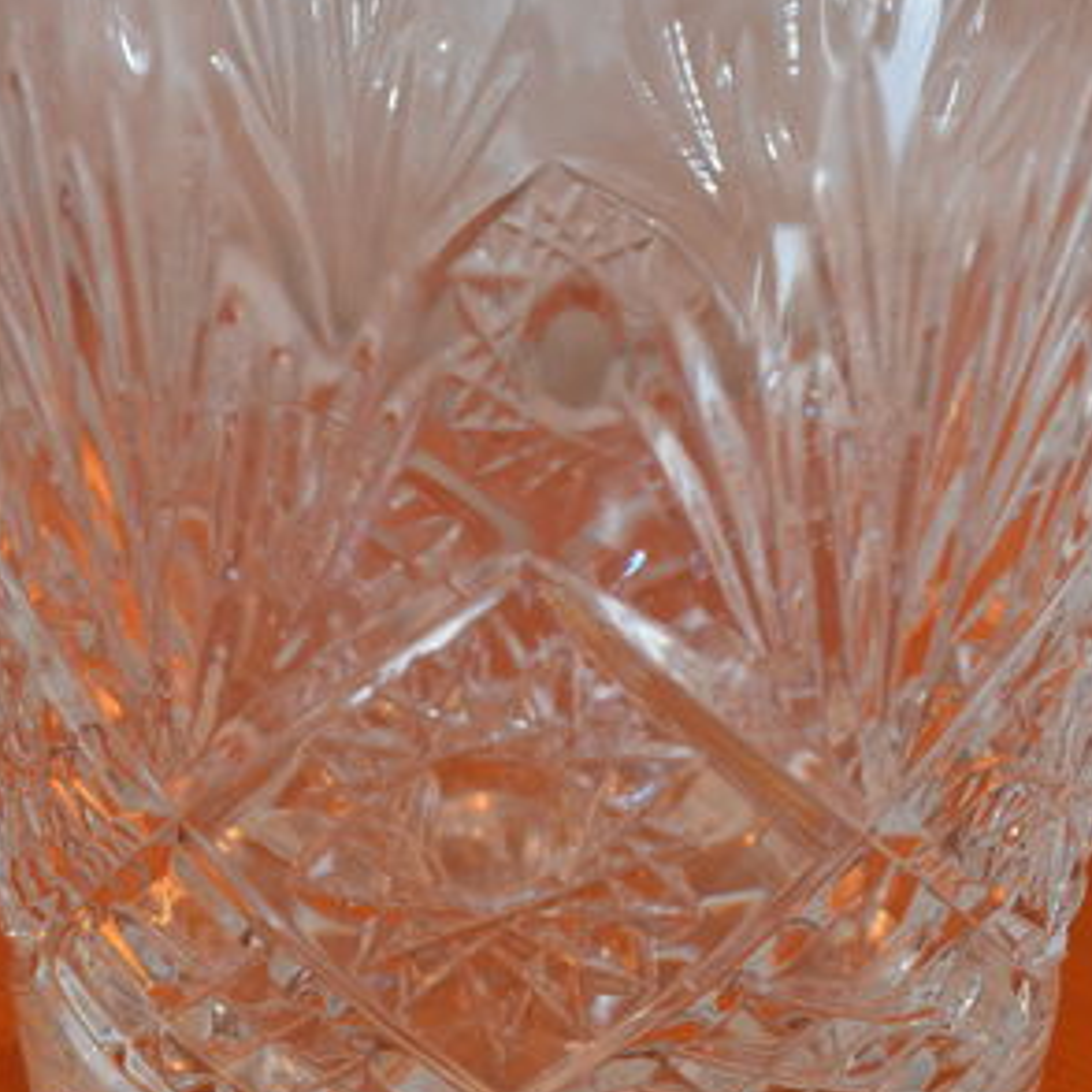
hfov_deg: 22.2
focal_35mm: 78
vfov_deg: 22.2
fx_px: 2784
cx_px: 546
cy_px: 475
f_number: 3.5
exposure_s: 1/60
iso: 560
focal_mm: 18
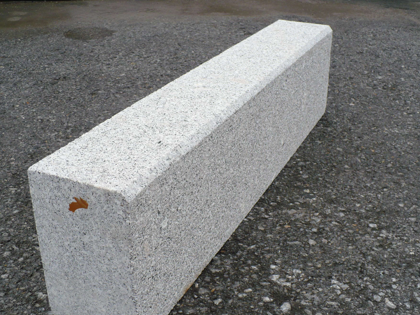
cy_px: 171
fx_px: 522
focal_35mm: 43
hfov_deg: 43.8
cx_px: 203
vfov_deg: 33.6
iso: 100
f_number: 2.8
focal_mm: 6.1
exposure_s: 1/1000
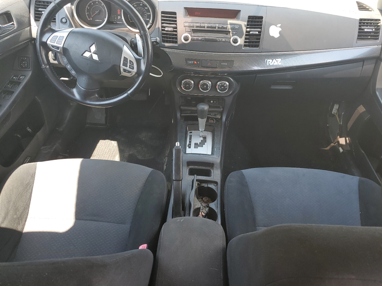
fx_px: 320
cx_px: 204
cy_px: 130
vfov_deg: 48.2
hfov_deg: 61.6
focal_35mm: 29
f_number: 1.5
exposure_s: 1/135
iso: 50
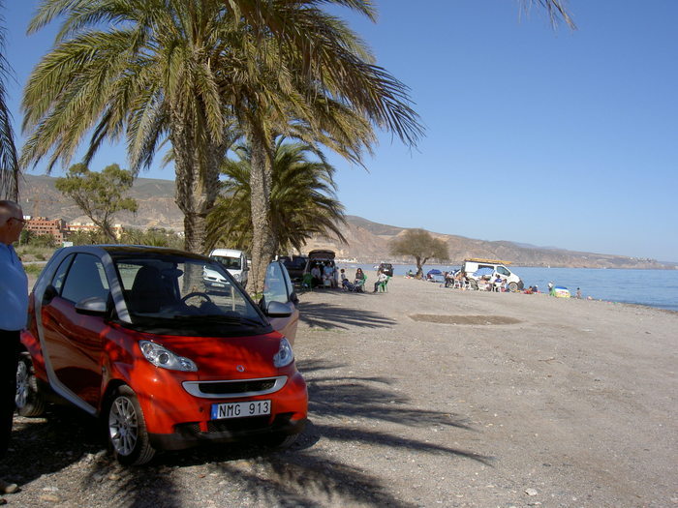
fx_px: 764
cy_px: 254
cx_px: 339
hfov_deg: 47.9
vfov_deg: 36.8
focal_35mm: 39
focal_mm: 8
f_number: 4.7
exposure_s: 1/800
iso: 50
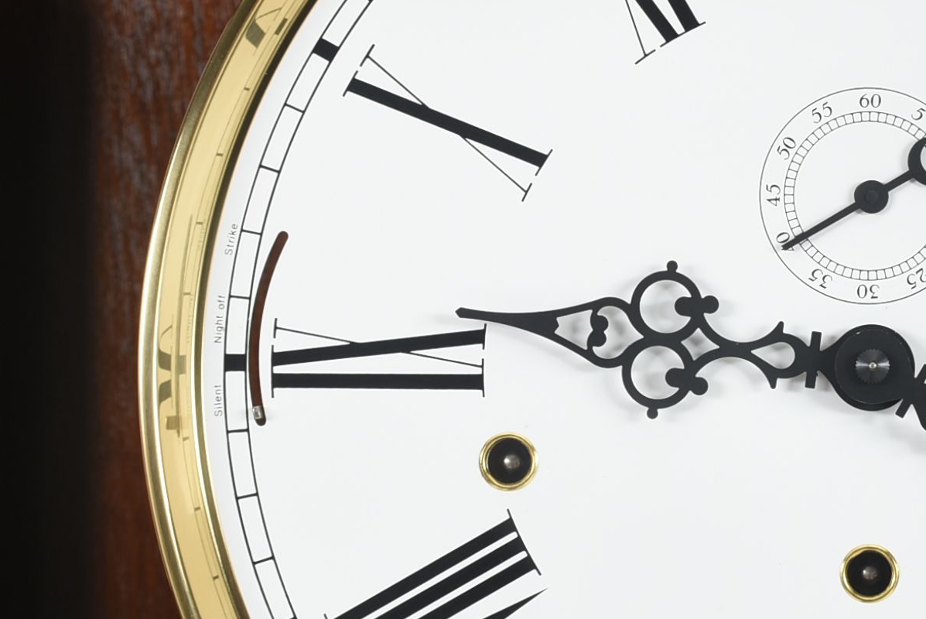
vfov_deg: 11.4
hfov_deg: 16.8
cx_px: 856
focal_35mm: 120
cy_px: 361
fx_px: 3089
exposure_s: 1/160
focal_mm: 32
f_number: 9
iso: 200
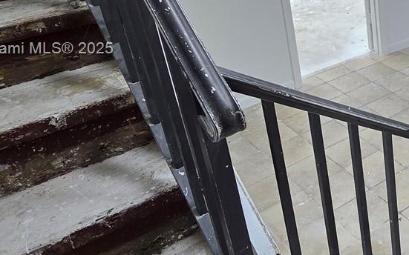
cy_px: 50
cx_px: 470
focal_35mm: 40
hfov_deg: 38.7
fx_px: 446
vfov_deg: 31.1
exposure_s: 1/60
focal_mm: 2.2
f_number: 2.2
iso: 100
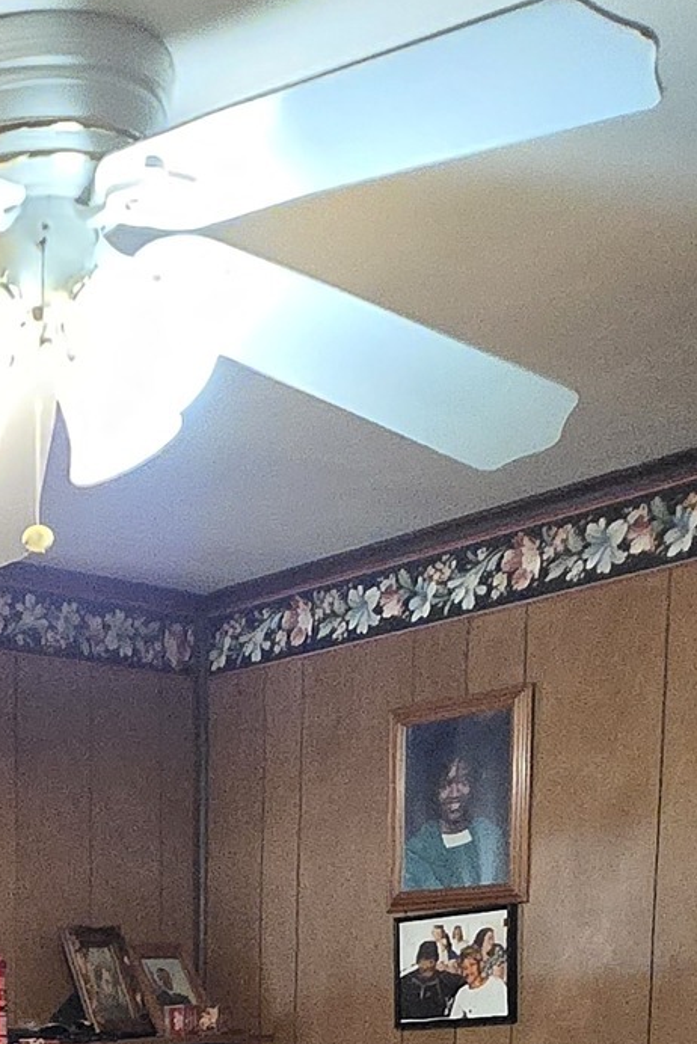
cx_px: -193
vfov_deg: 28.8
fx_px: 1741
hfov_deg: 20.8
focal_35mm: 60
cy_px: 1260
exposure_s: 1/60
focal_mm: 1.7
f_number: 2.2
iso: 1250
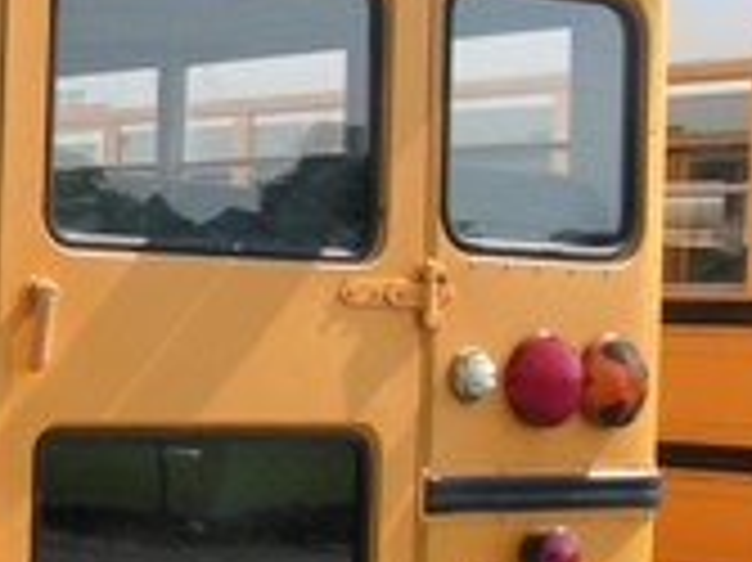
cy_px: 339
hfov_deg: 15.5
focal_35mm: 121
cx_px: -221
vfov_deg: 12.2
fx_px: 2627
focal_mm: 5.8
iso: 50
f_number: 5.6
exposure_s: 1/200
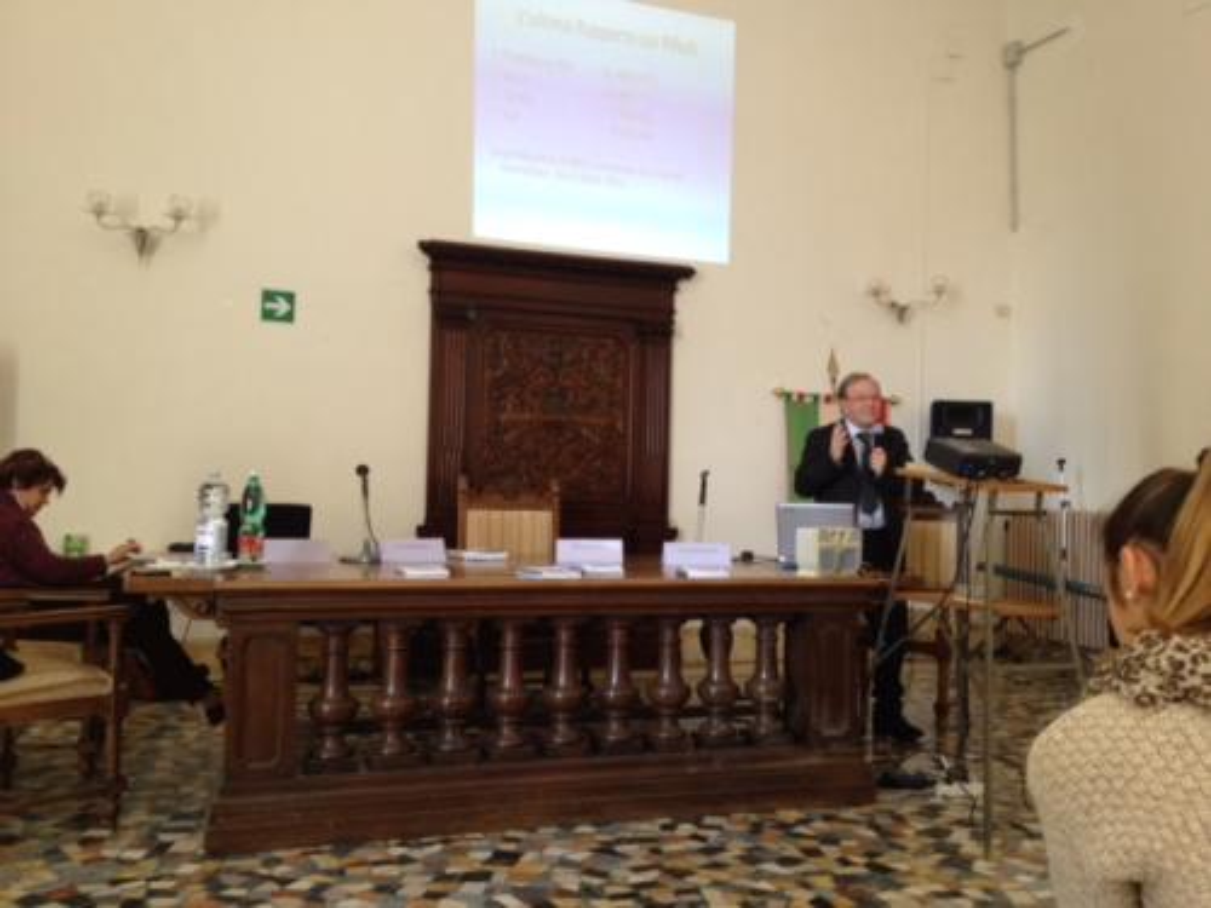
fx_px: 1224
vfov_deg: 40.7
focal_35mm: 35
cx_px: 606
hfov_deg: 52.6
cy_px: 454
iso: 80
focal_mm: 4.28
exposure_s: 1/20
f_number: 2.4
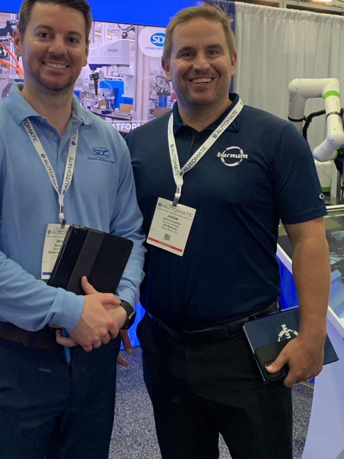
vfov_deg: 40.2
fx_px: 623
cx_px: 127
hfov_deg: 30.7
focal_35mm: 47
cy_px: 173
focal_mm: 4.25
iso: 200
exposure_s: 1/52
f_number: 1.8
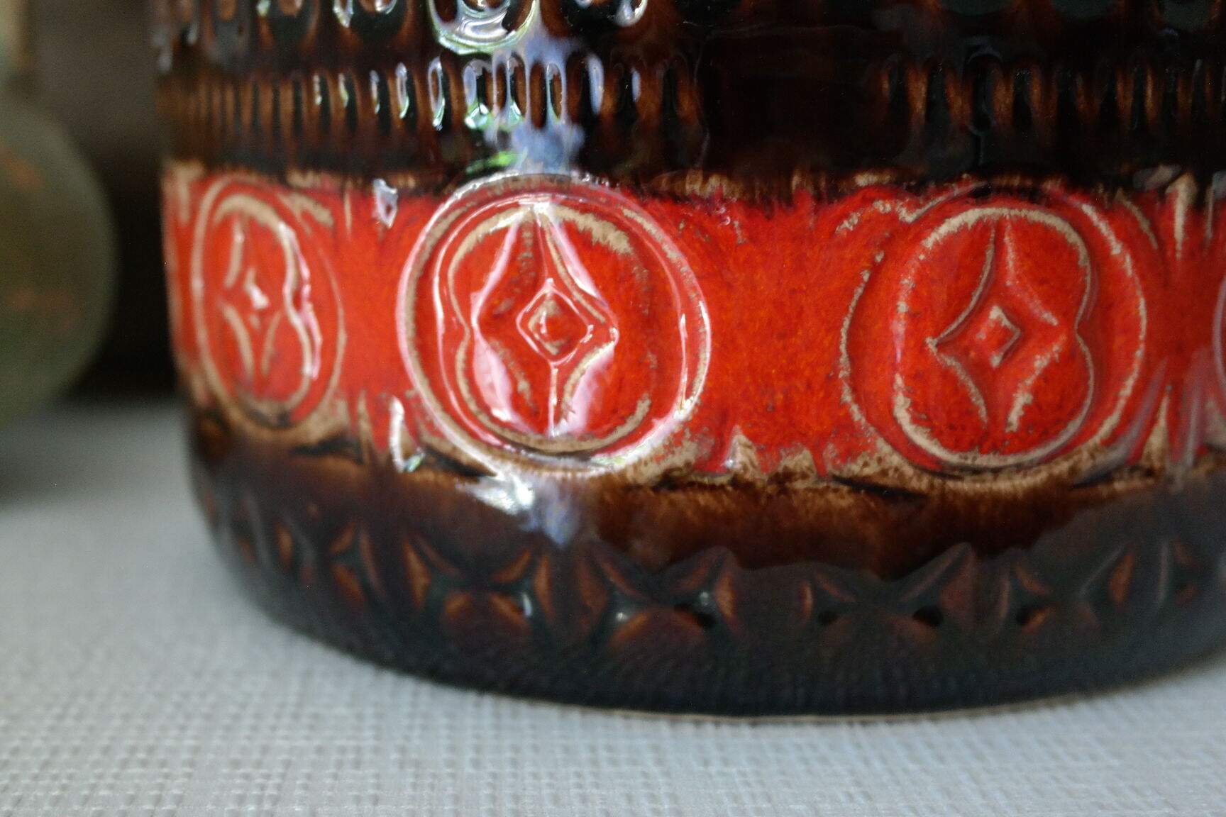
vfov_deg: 29.2
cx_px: 613
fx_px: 1566
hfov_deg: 42.7
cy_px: 408
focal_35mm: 46
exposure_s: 1/50
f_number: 4.5
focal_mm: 30
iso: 1600
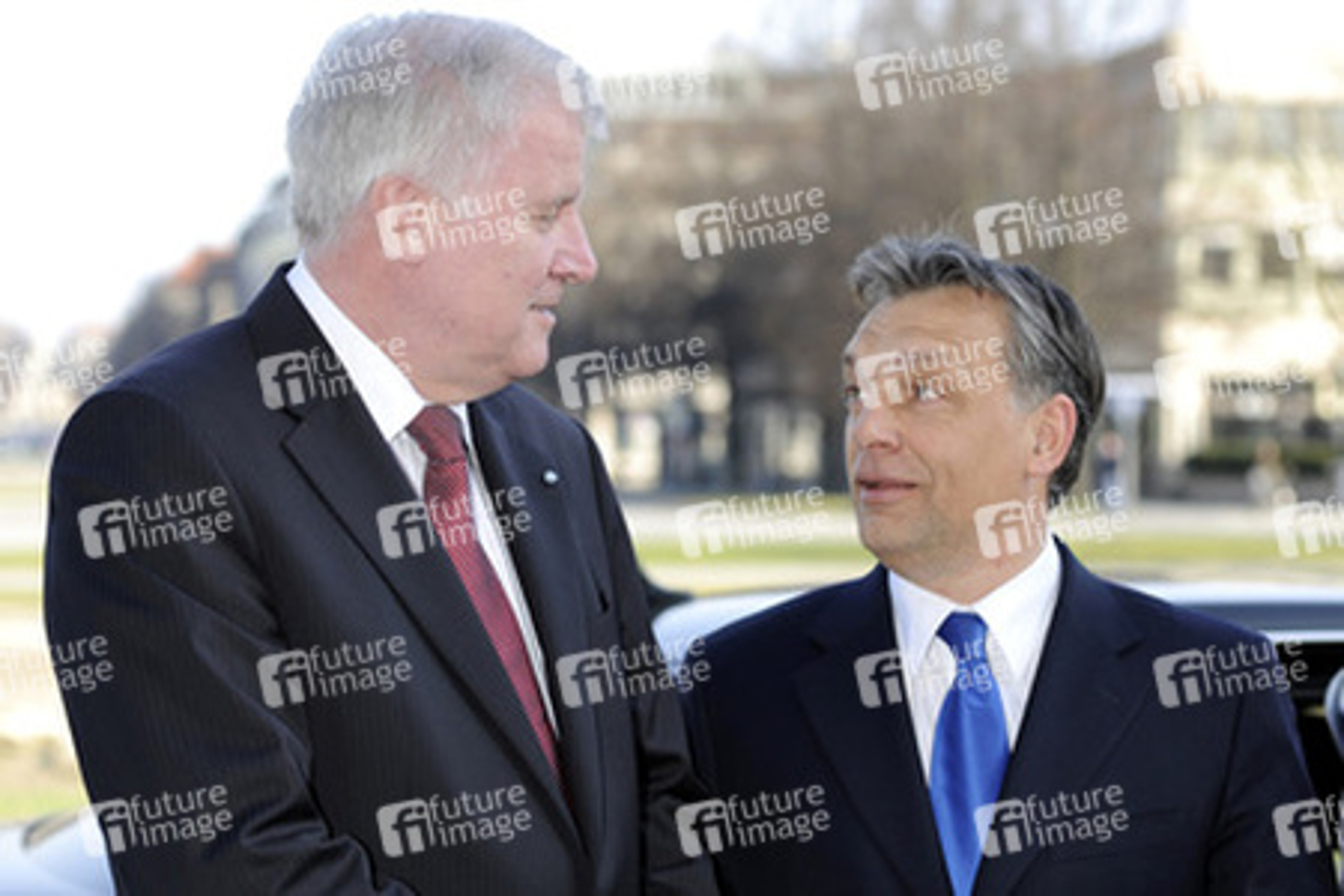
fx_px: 2986
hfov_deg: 25.4
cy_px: 448
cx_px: 672
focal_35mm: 80
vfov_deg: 17.1
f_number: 5
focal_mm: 80
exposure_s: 1/250
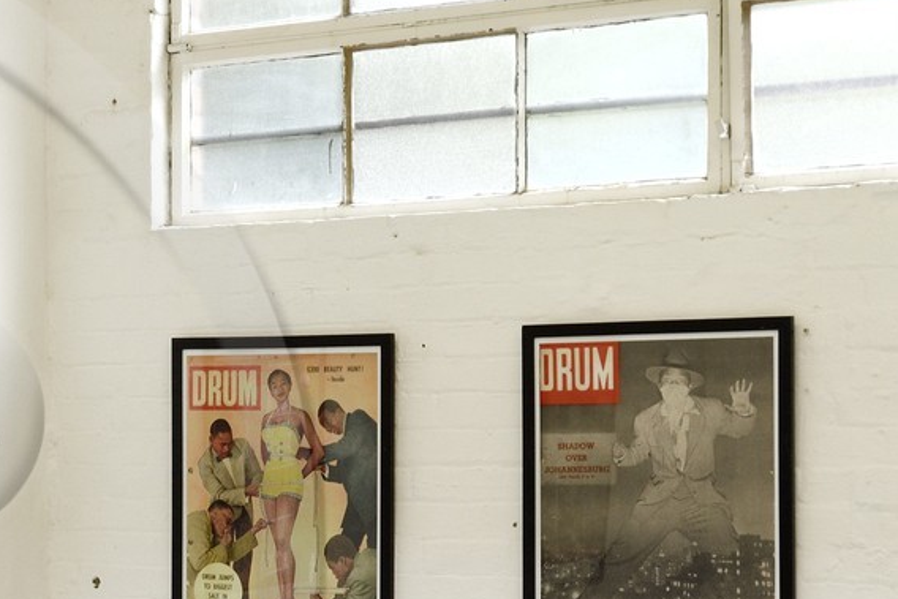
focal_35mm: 107
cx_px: -337
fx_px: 2670
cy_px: 553
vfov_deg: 12.7
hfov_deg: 17.6
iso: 400
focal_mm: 38
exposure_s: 1/60
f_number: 9
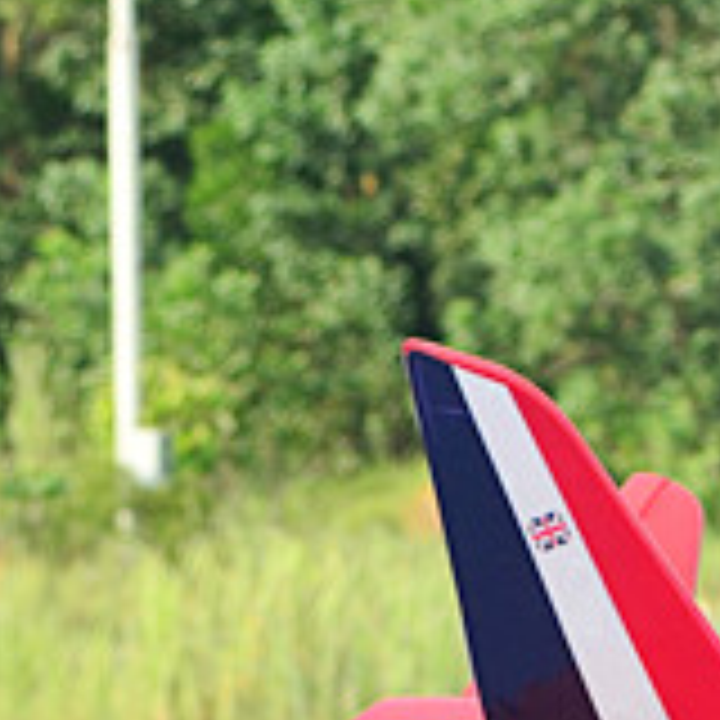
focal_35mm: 350
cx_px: 1346
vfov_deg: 5.0
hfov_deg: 4.9
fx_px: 8239
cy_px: 1051
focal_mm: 55
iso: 100
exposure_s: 1/200
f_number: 5.6
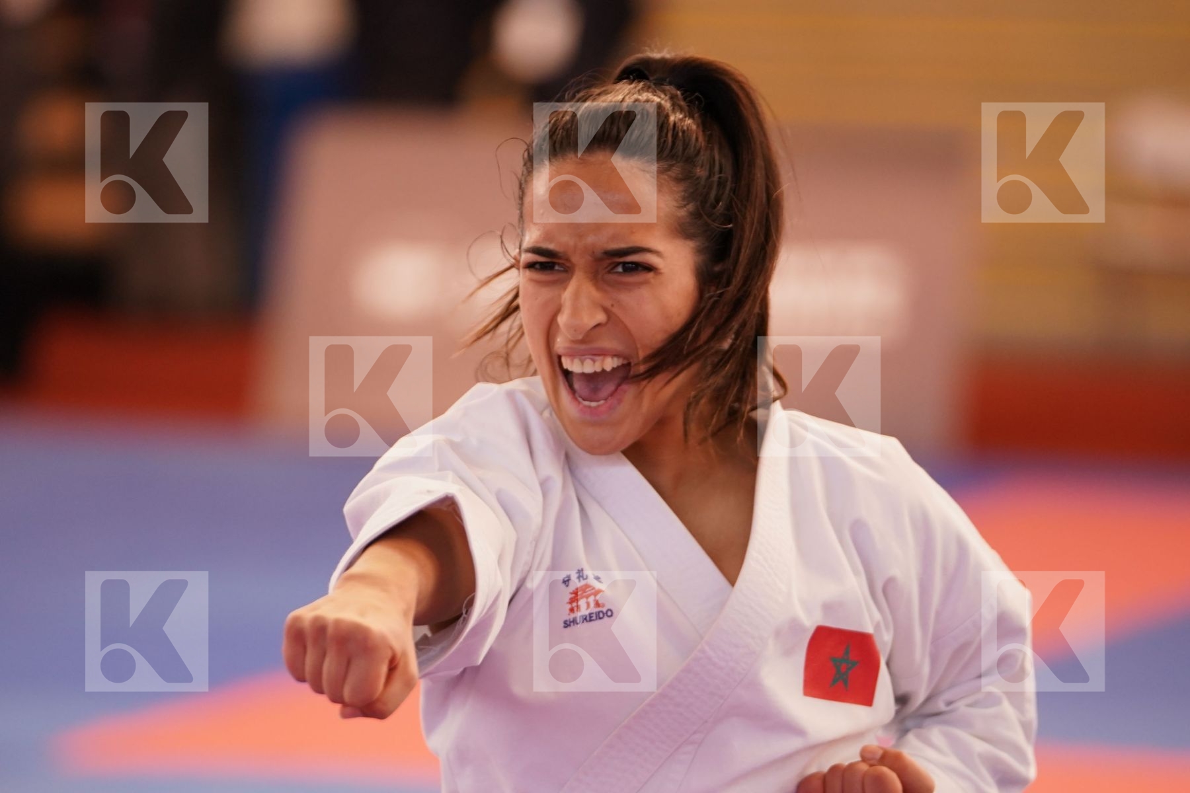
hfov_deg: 7.5
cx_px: 595
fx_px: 9023
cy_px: 396
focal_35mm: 273
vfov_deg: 5.0
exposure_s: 1/500
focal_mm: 182
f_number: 2.8
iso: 1250
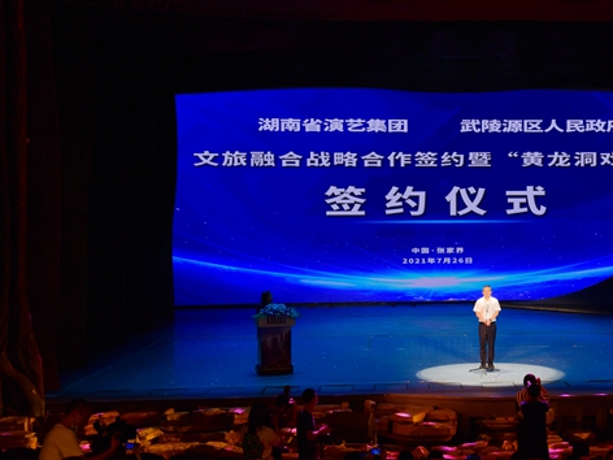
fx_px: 1098
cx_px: 481
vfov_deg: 23.6
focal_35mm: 62
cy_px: 218
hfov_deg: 30.5
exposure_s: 1/160
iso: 1250
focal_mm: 38
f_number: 5.6
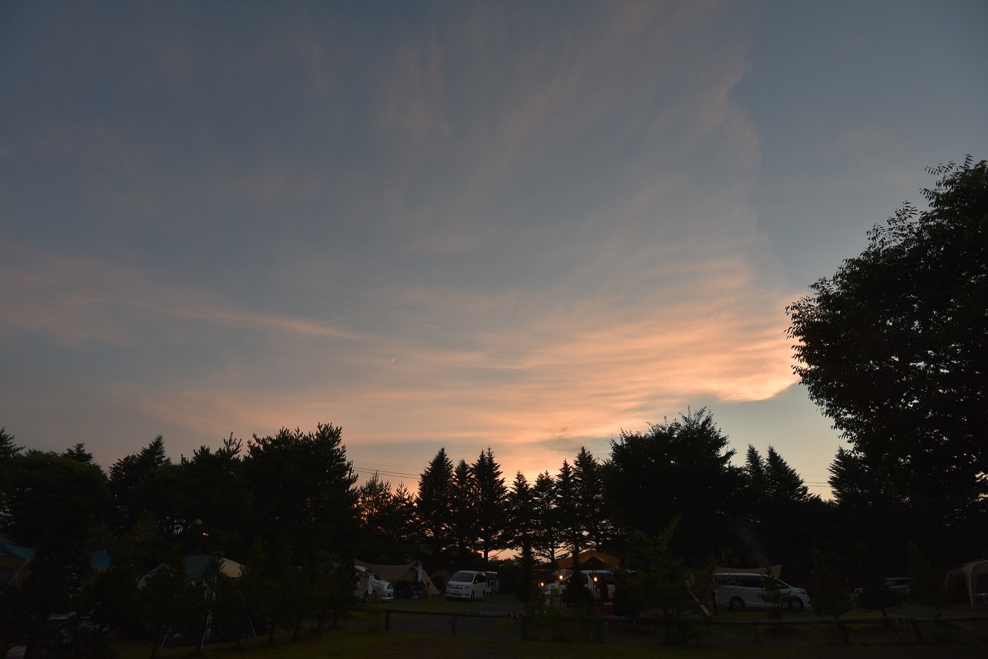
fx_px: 439
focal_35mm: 16
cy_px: 330
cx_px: 494
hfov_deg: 96.7
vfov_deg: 73.7
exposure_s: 1/160
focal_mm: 16
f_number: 6.3
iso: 400
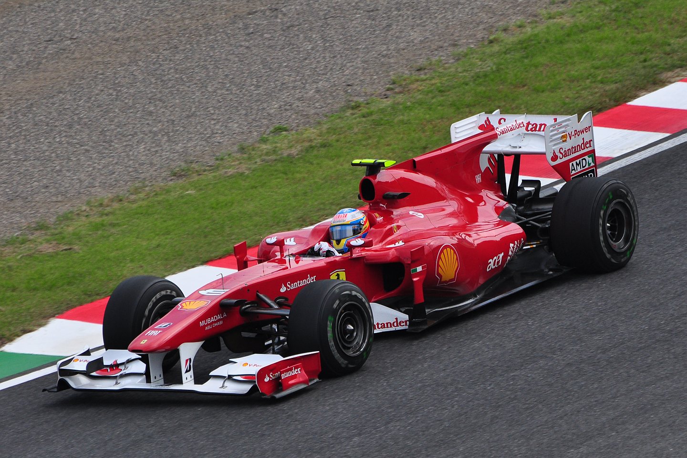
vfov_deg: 3.1
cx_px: 344
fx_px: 8587
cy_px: 229
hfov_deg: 4.6
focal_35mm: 450
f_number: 7.1
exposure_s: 1/1600
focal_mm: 300
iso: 400
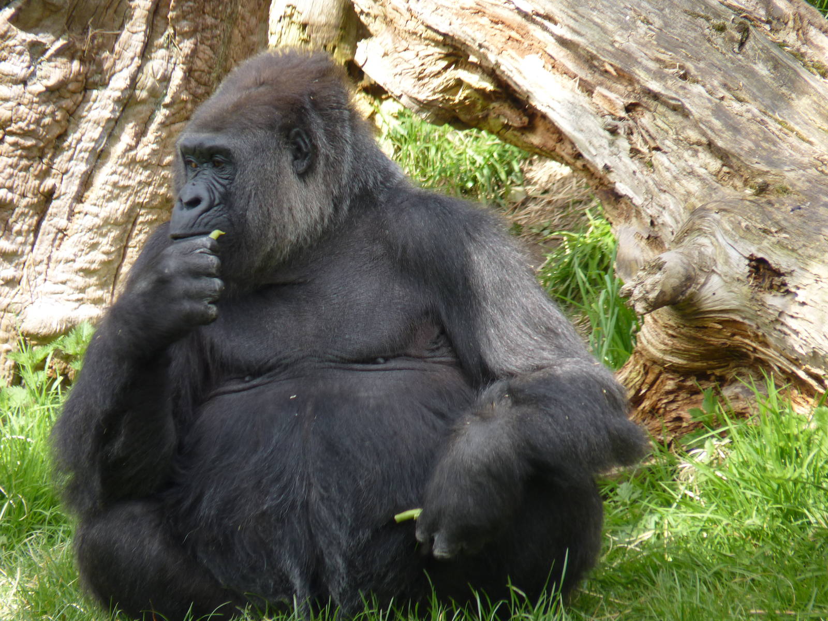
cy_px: 310
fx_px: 11242
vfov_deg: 3.2
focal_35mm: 470
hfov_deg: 4.2
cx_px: 414
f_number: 4.4
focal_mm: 83.5
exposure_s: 1/160
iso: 80
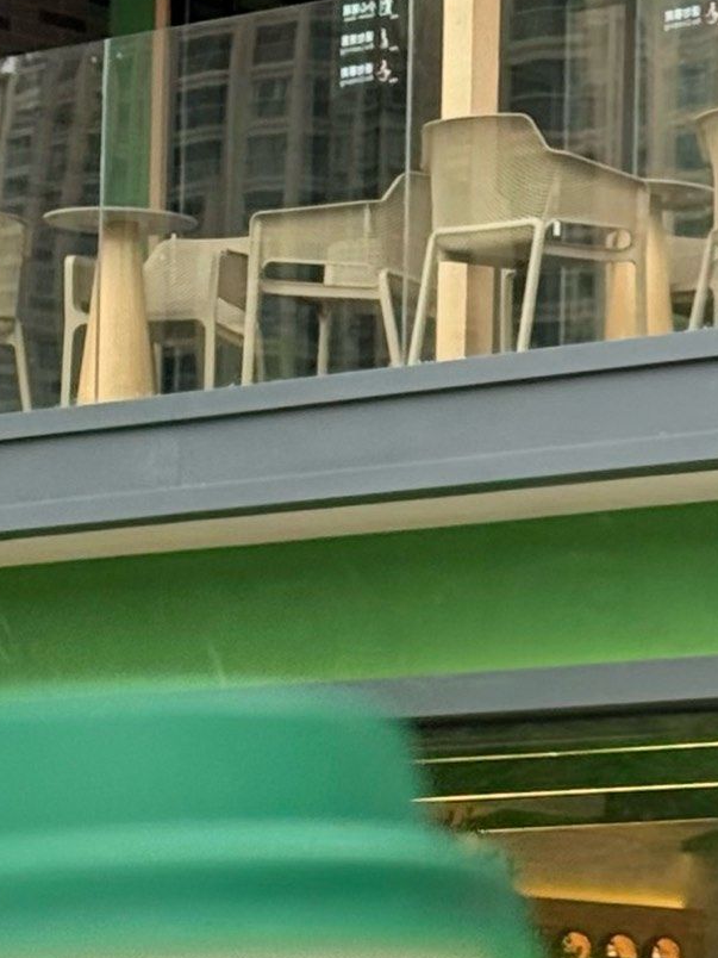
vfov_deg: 12.1
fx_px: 4508
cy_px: 703
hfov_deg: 8.9
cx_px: 1029
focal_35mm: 163
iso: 80
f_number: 1.78
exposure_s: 1/1678
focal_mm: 6.76
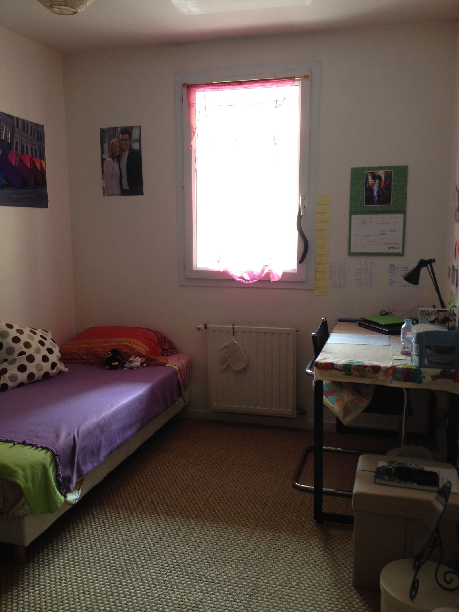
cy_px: 306
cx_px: 230
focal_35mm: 35
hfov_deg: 40.7
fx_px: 619
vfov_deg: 52.6
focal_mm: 4.28
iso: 80
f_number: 2.4
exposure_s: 1/20
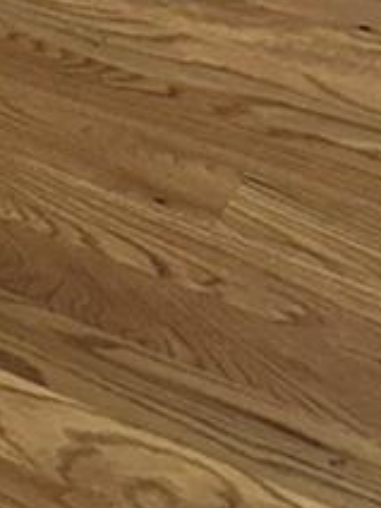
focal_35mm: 174
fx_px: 2554
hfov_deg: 7.5
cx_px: -772
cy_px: -1057
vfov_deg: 9.0
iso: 100
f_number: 1.78
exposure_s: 1/147
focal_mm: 6.86
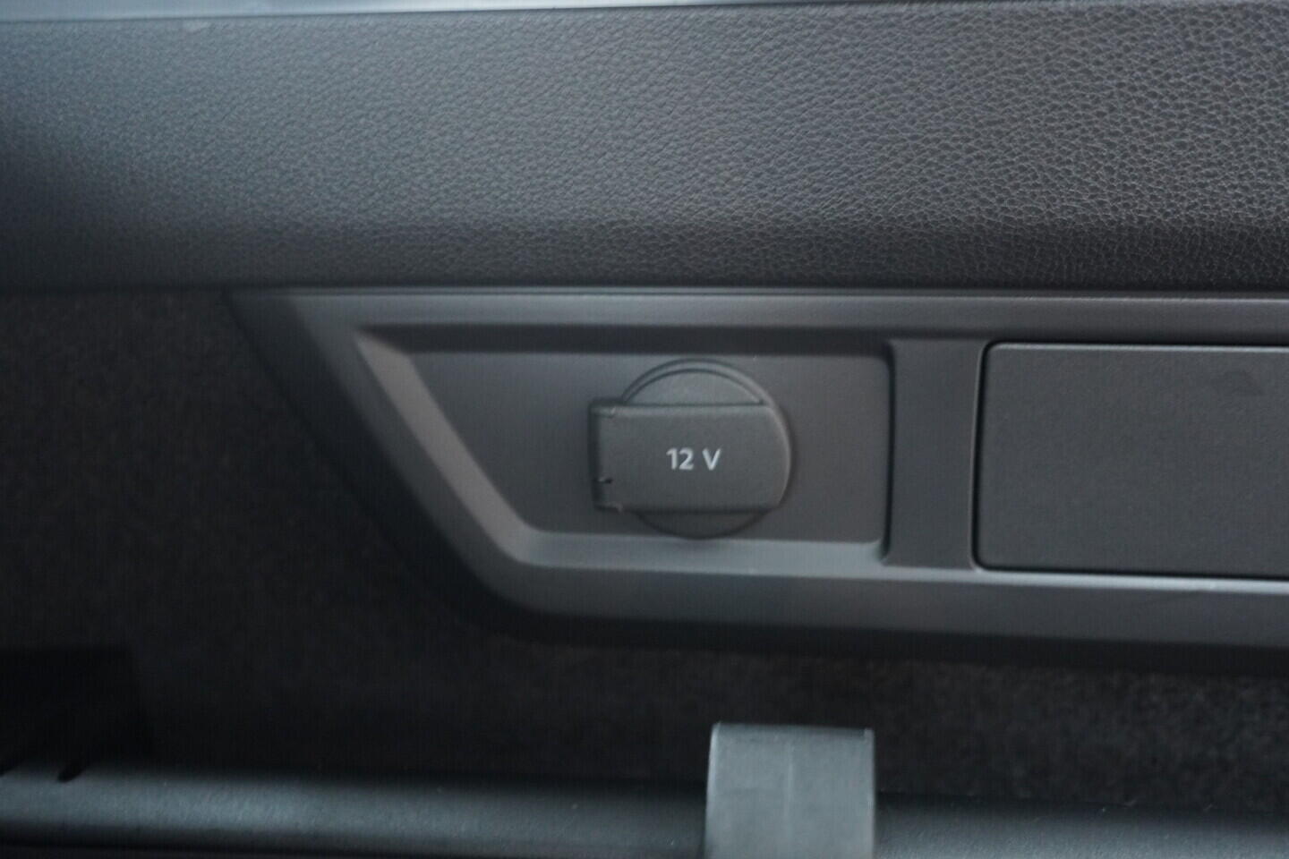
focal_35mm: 36
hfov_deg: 53.1
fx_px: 1289
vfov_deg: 36.9
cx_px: 644
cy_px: 430
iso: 2500
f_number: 2.8
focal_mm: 24
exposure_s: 1/40
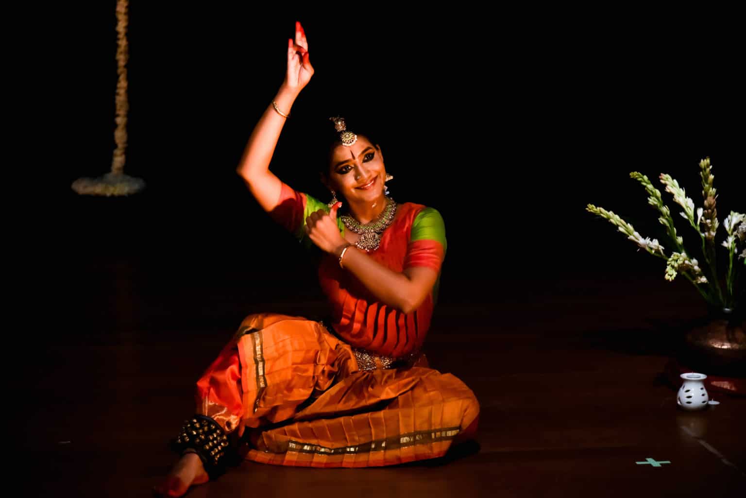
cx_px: 373
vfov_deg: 13.0
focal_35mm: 105
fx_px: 2176
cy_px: 249
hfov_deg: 19.5
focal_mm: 105
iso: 1600
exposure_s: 1/800
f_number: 4
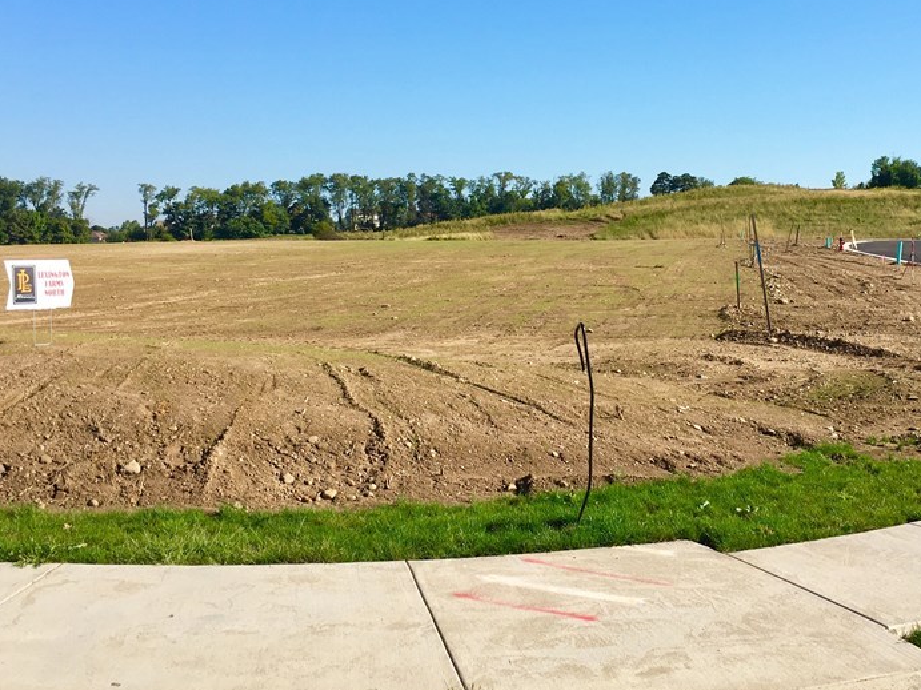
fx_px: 1144
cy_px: 273
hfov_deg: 43.6
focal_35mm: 43
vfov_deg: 33.5
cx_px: 566
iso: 25
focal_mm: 4.15
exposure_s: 1/1451
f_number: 2.2
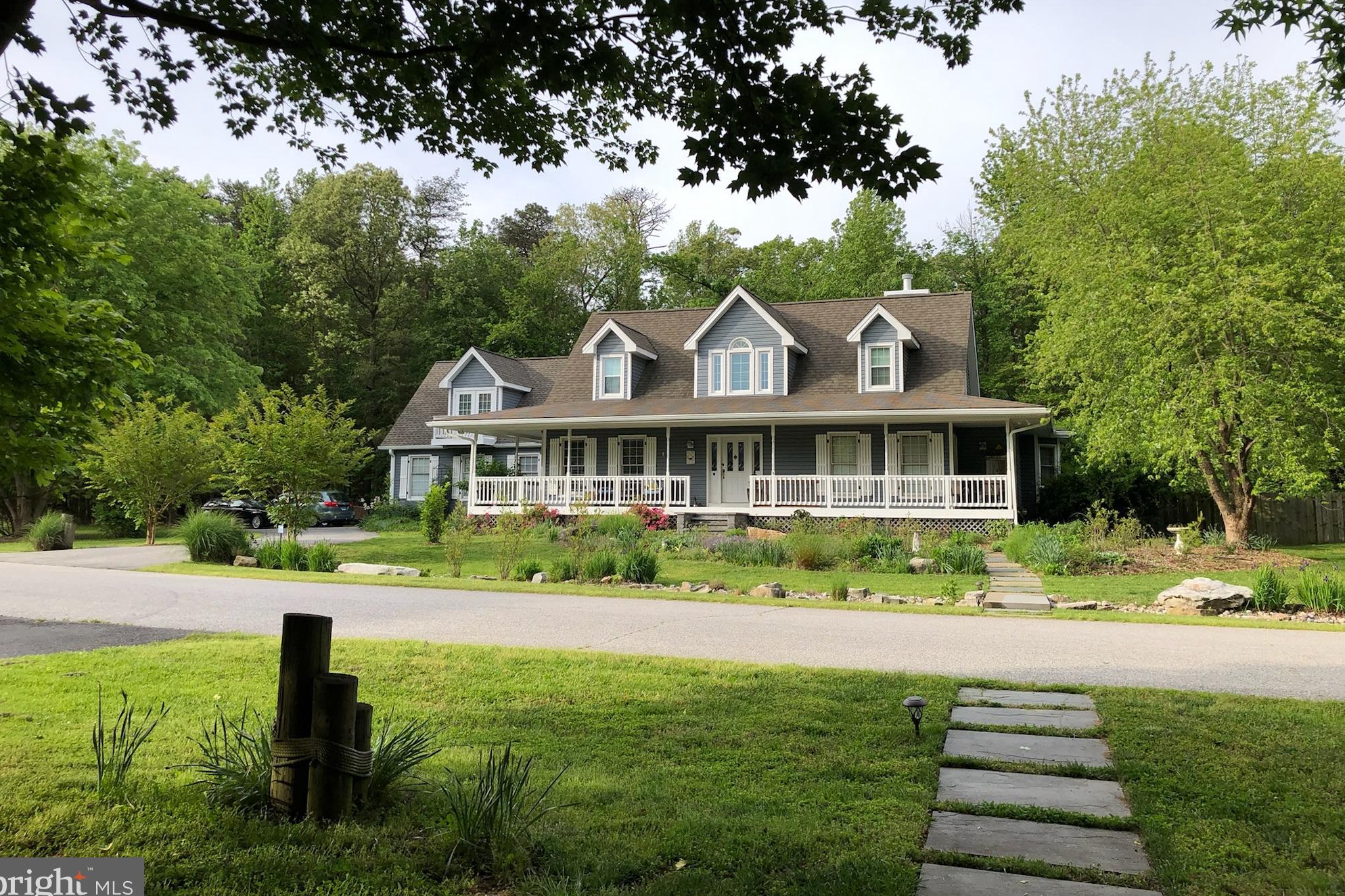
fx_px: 1121
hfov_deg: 61.9
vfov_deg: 43.5
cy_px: 394
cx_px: 668
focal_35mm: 30
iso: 20
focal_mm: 4
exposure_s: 1/800
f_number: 1.8
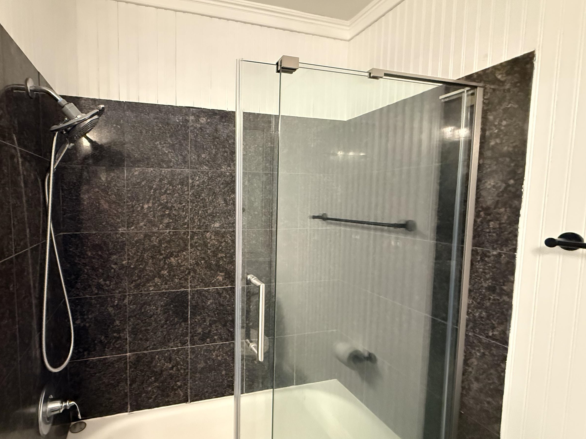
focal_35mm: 18
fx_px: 305
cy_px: 223
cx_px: 221
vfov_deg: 71.6
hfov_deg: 86.1
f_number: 2.2
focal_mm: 2.22
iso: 1250
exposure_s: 1/60
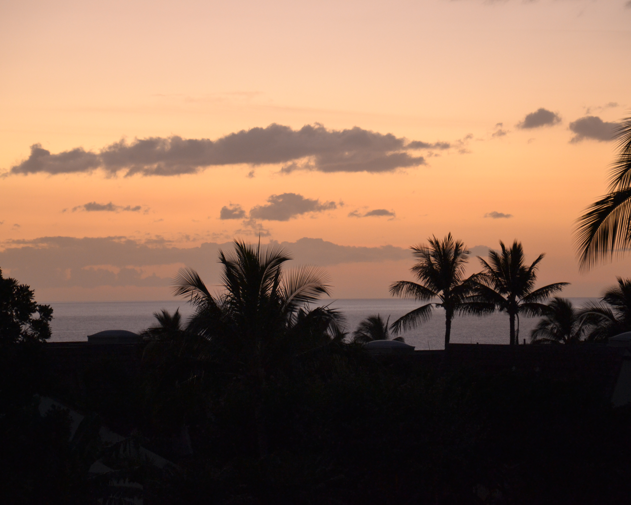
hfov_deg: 10.9
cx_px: 326
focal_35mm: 178
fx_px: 3316
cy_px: 253
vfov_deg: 8.7
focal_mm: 105
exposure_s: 1/15
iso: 720
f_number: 5.6
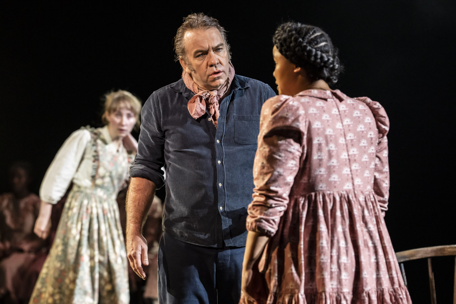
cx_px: 228
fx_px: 1735
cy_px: 152
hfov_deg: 15.0
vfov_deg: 10.0
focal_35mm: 137
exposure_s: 1/320
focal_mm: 137
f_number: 4
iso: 2000
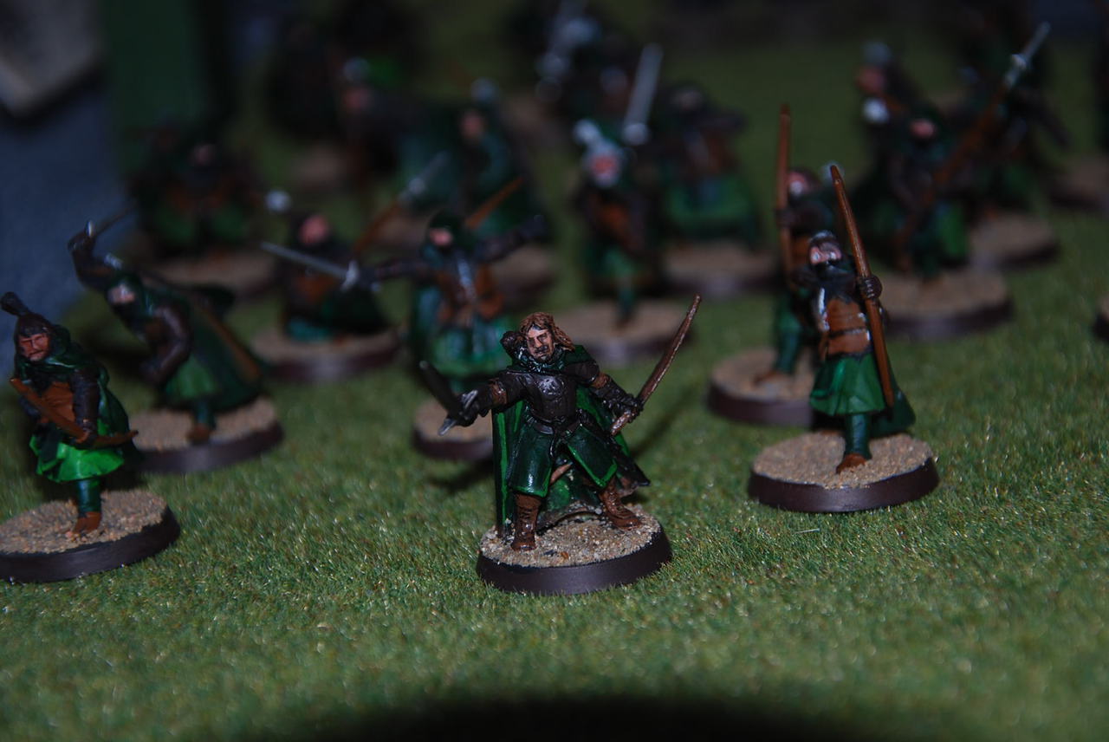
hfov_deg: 19.4
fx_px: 3237
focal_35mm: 105
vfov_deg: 13.1
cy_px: 371
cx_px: 554
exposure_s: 1/125
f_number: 5.6
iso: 100
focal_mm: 70
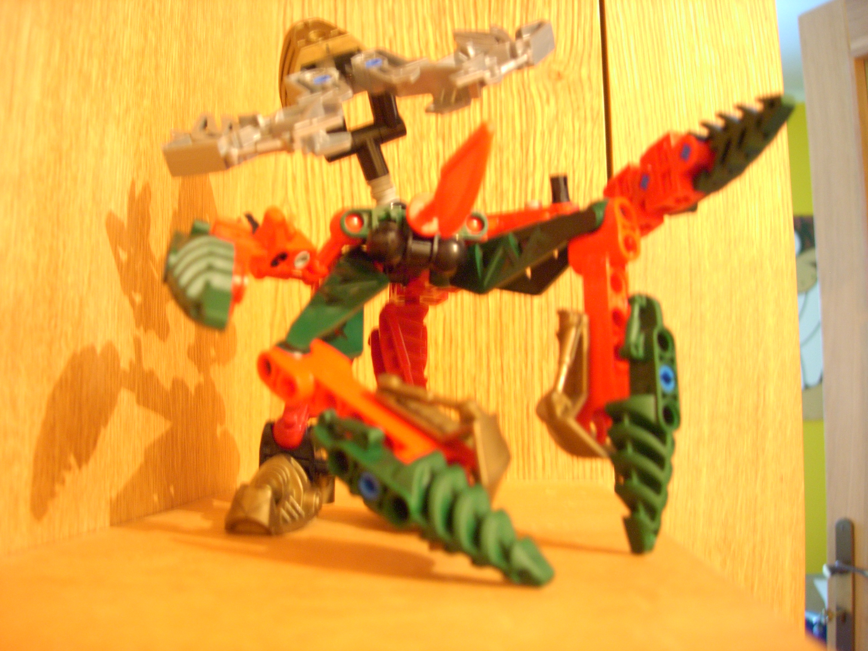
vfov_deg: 37.7
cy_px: 326
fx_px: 953
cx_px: 434
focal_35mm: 38
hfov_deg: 49.0
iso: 200
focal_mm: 7.8
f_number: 2.8
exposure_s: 1/1.3
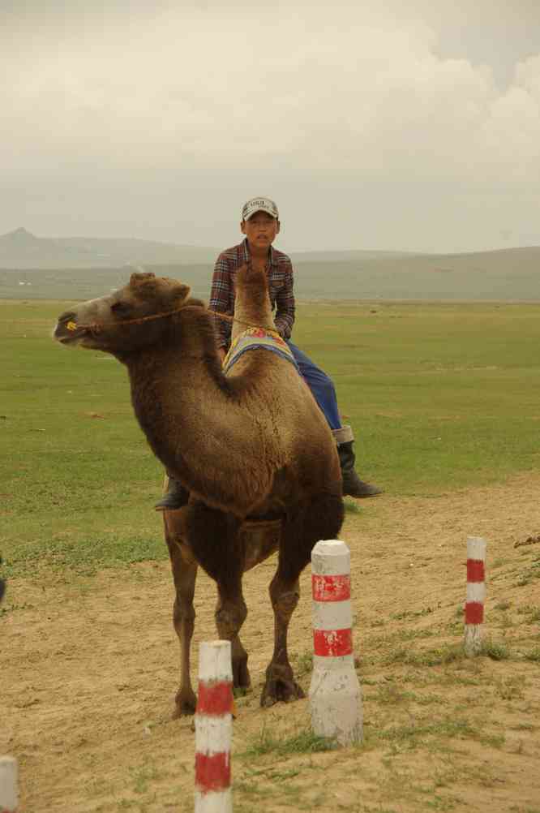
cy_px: 406
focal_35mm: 128
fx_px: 2874
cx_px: 270
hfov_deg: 10.7
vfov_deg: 16.1
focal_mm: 85
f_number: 8
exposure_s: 1/180
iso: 100
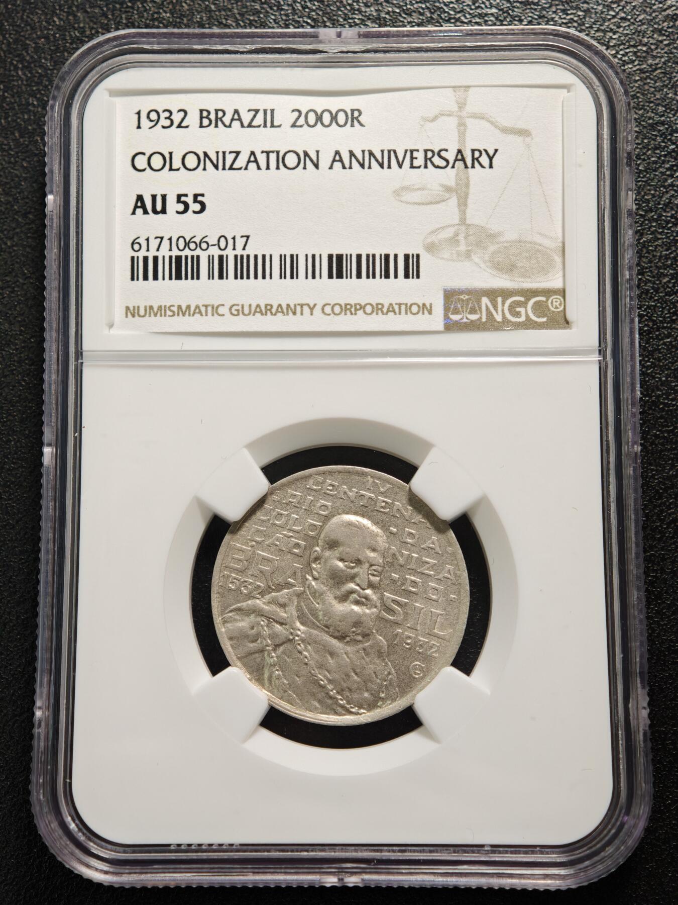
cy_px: 452
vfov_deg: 32.2
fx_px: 1567
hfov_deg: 24.4
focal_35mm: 60
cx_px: 339
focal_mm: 9
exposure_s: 1/109
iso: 640
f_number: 2
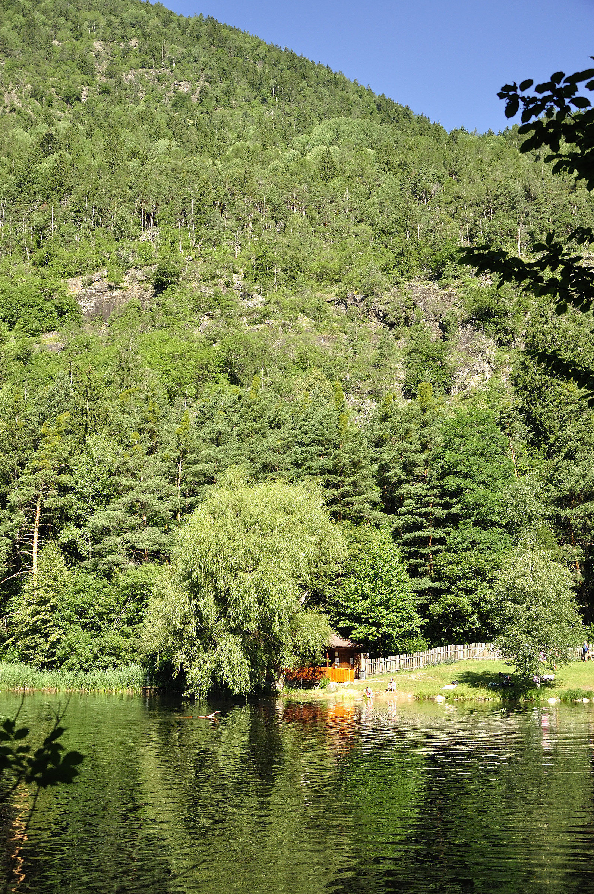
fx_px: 930
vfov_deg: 51.3
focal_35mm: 38
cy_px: 447
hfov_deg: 35.4
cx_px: 297
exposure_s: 1/500
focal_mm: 25
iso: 200
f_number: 5.6
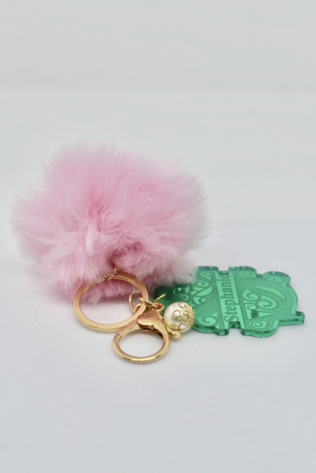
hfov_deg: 24.2
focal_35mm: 56
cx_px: 149
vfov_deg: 35.6
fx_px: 737
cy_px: 235
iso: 200
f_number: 6.3
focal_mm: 34
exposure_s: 1/200
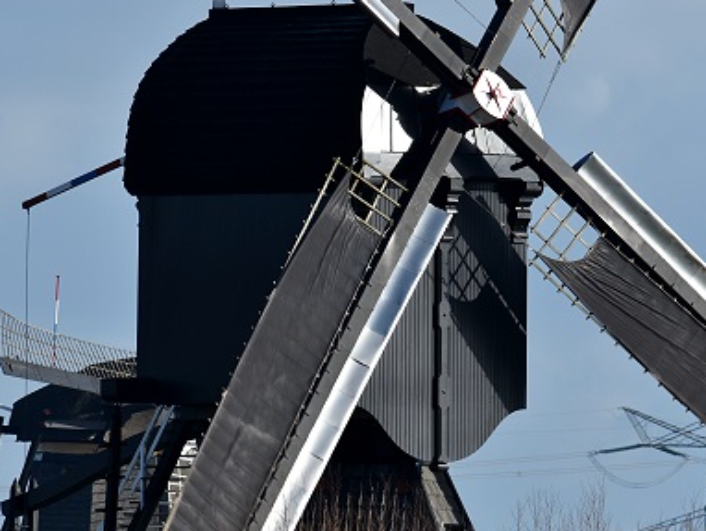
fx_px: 23102
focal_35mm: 1132
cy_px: 233
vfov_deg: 1.3
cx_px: 410
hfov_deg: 1.8
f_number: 10
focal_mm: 500
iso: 140
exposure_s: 1/320
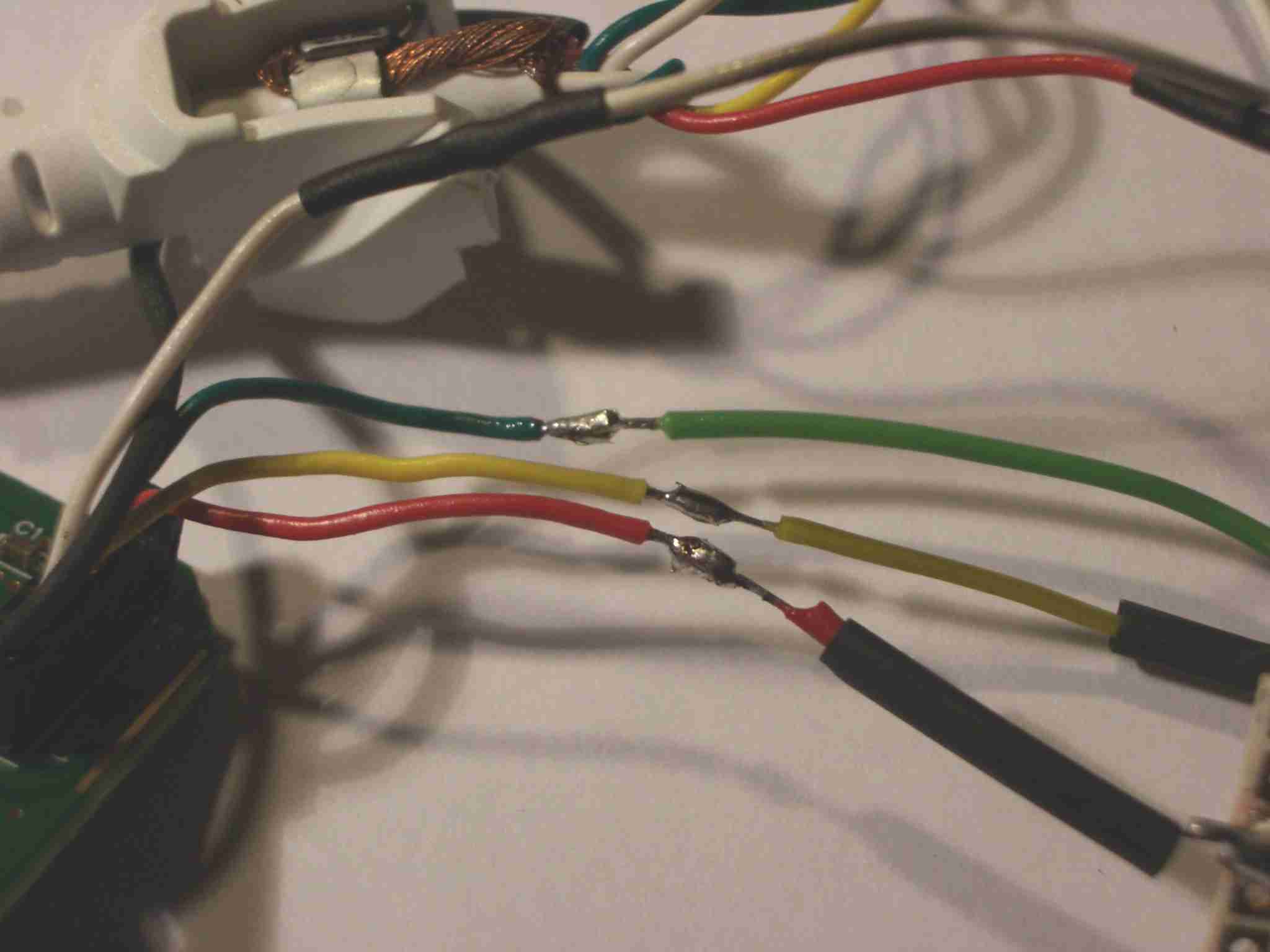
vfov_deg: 23.7
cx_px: 635
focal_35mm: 62
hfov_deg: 31.2
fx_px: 2275
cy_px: 476
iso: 200
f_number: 3.5
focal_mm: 10.2
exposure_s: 1/80
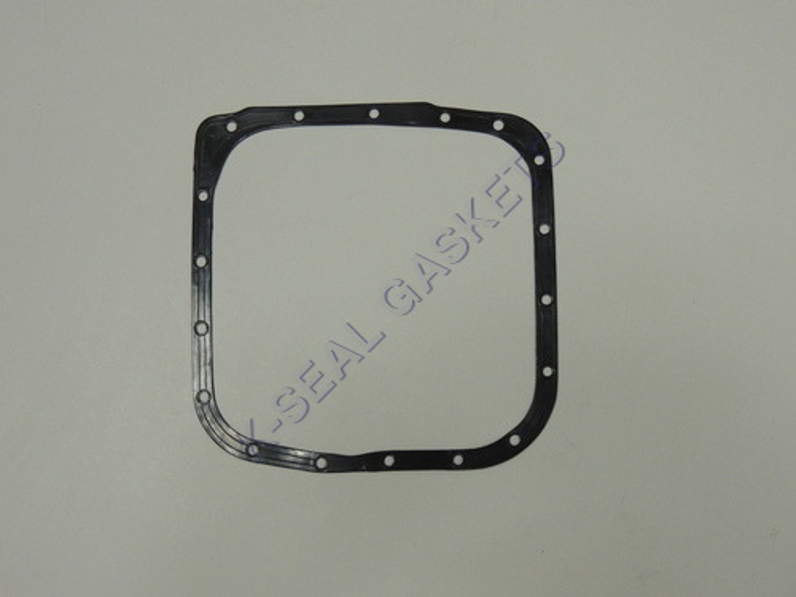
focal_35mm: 60
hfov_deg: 32.2
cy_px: 298
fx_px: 1380
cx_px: 398
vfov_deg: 24.4
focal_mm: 10.7
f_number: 3.7
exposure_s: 1/30
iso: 400
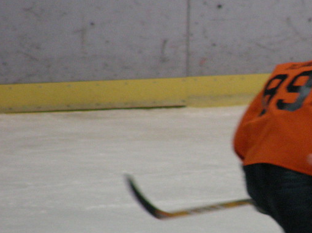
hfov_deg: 2.6
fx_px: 6874
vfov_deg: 1.9
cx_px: 309
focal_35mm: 763
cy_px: 149
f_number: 3.5
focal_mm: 63.3
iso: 327
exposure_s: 1/160
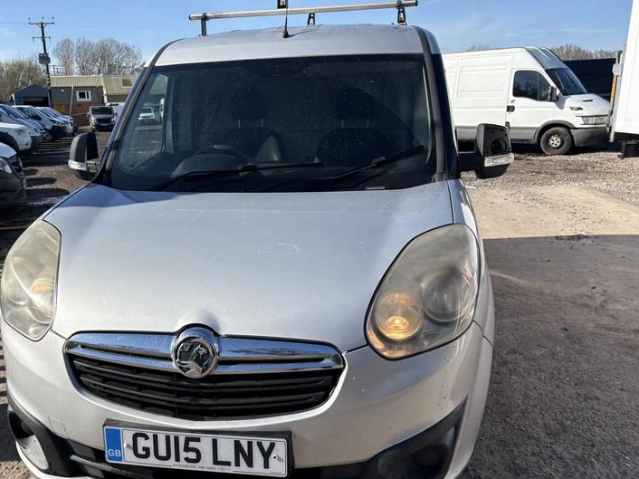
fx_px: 609
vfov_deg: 42.7
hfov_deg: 54.8
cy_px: 288
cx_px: 244
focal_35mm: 33
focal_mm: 5.96
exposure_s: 1/3831
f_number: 1.6
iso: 64
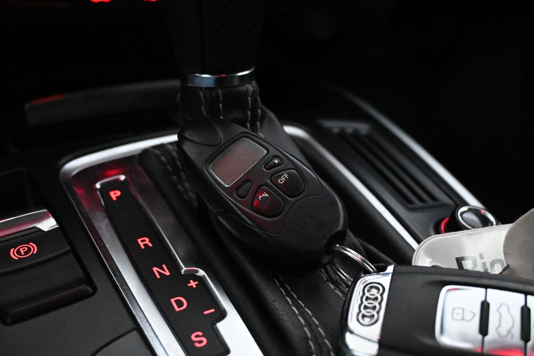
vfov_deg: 31.9
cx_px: 267
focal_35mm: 42
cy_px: 178
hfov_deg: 46.4
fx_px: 623
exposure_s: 1/50
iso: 10000
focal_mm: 28
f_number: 4.5
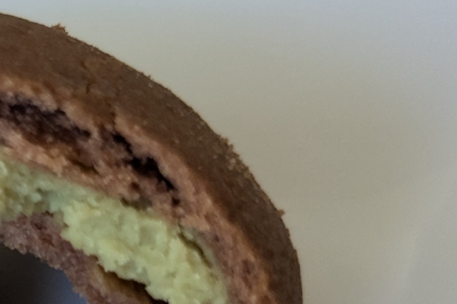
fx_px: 1358
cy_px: 394
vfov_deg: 12.4
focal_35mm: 107
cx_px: -264
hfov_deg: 17.0
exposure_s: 1/60
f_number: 1.73
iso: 71
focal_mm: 4.38
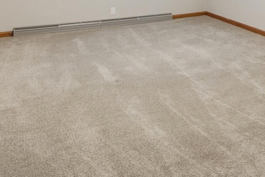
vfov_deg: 27.9
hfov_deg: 48.1
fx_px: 294
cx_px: 163
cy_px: -51
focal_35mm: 40
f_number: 4.5
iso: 125
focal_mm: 10
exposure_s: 1/40
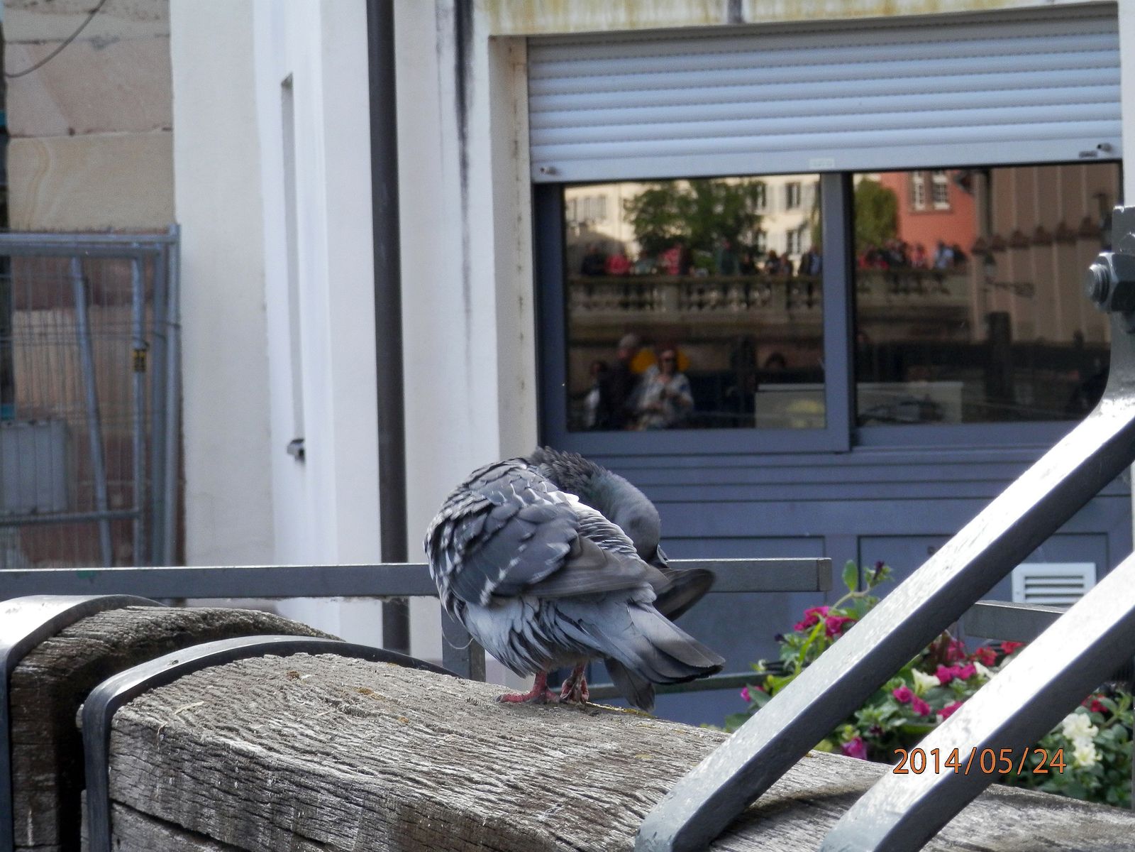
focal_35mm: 140
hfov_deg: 14.1
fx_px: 4590
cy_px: 426
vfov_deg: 10.6
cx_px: 568
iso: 200
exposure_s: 1/160
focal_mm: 25.1
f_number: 5.4
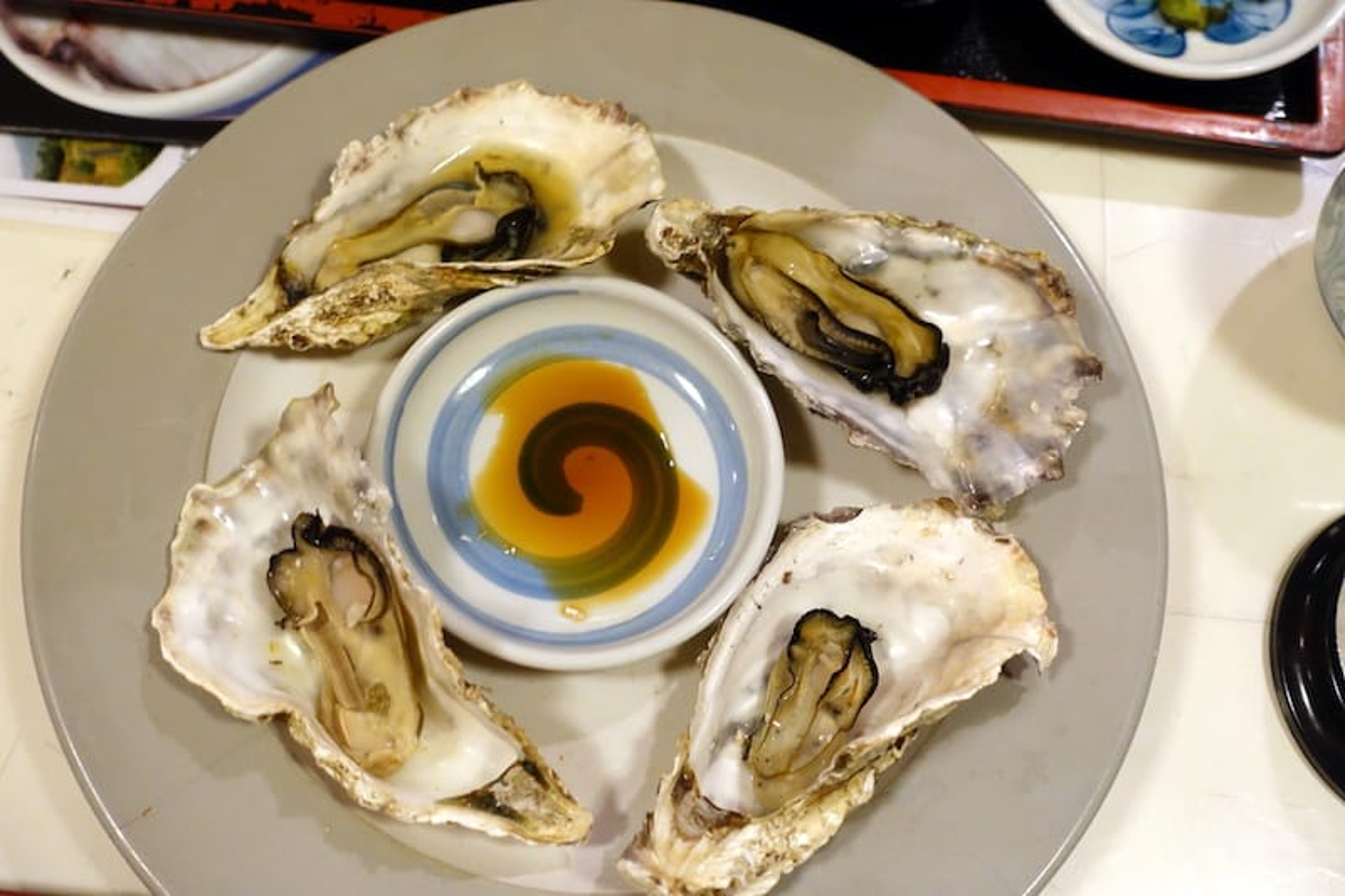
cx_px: 672
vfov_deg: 32.6
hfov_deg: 47.4
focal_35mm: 41
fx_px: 1531
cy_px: 448
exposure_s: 1/25
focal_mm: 14.9
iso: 800
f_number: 2.8
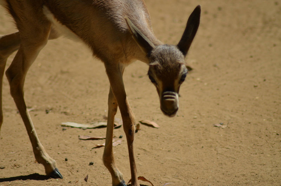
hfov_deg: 4.6
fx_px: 3505
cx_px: 140
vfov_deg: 3.0
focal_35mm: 450
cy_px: 93
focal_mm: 300
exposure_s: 1/2000
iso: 280
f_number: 5.6
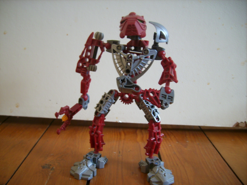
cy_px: 92
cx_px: 124
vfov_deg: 44.2
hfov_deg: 56.8
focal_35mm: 32
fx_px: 228
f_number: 2.8
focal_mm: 5.99
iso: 50
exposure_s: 1/3
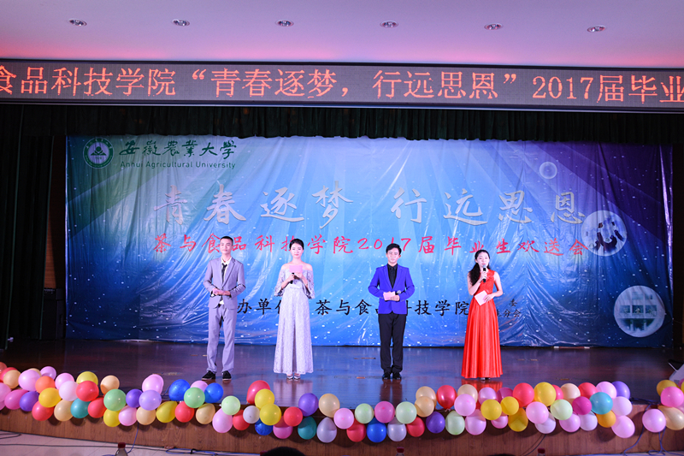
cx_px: 342
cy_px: 228
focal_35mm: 33
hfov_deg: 57.2
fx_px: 627
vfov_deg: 40.0
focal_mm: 22
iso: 1000
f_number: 5.6
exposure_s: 1/125
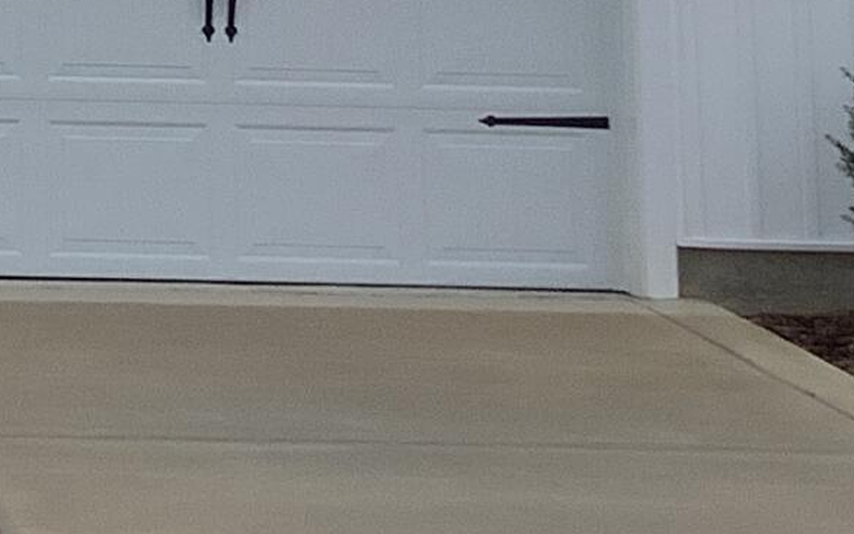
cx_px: -423
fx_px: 3910
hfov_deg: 11.9
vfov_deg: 7.3
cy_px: -748
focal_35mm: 168
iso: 25
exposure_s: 1/1698
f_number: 2.4
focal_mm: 3.3
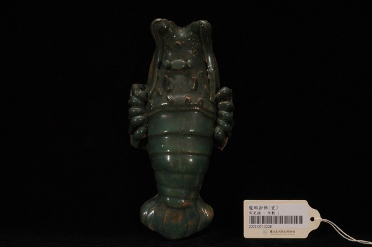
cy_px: 122
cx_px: 186
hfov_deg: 21.9
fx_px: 960
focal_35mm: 93
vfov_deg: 14.7
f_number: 36
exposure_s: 1/125
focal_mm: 60
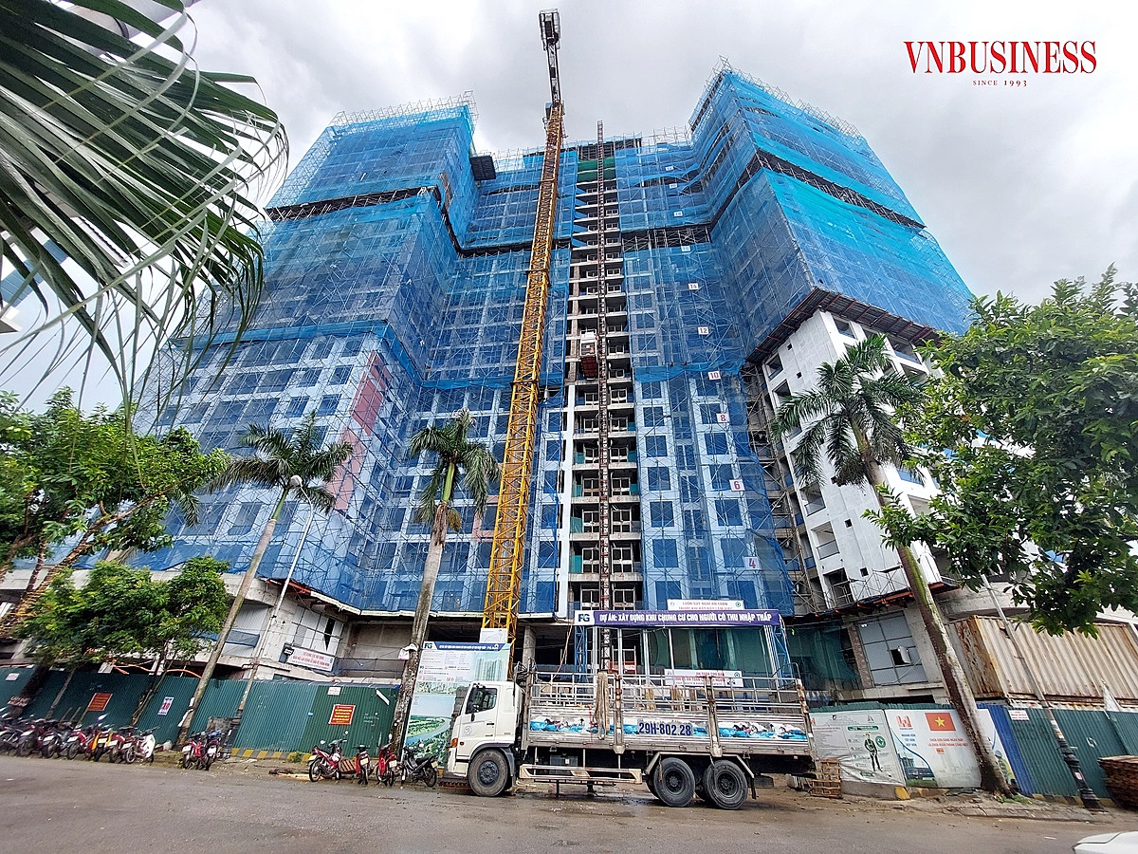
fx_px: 427
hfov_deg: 106.2
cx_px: 569
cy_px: 427
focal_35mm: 13
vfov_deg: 89.9
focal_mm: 1.74
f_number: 2.2
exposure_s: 1/126
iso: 50
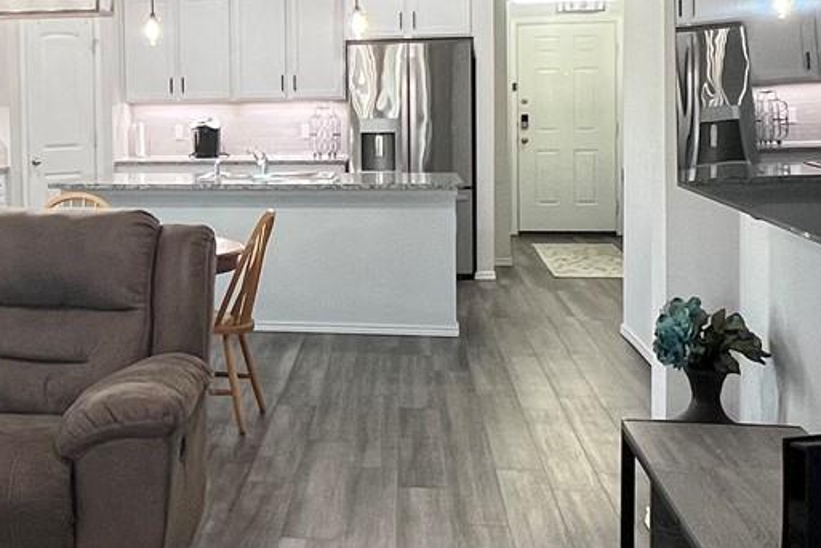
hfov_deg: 35.4
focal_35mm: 54
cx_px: 138
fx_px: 1231
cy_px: 152
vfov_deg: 24.8
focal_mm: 1.57
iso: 160
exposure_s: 1/60
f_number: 1.8
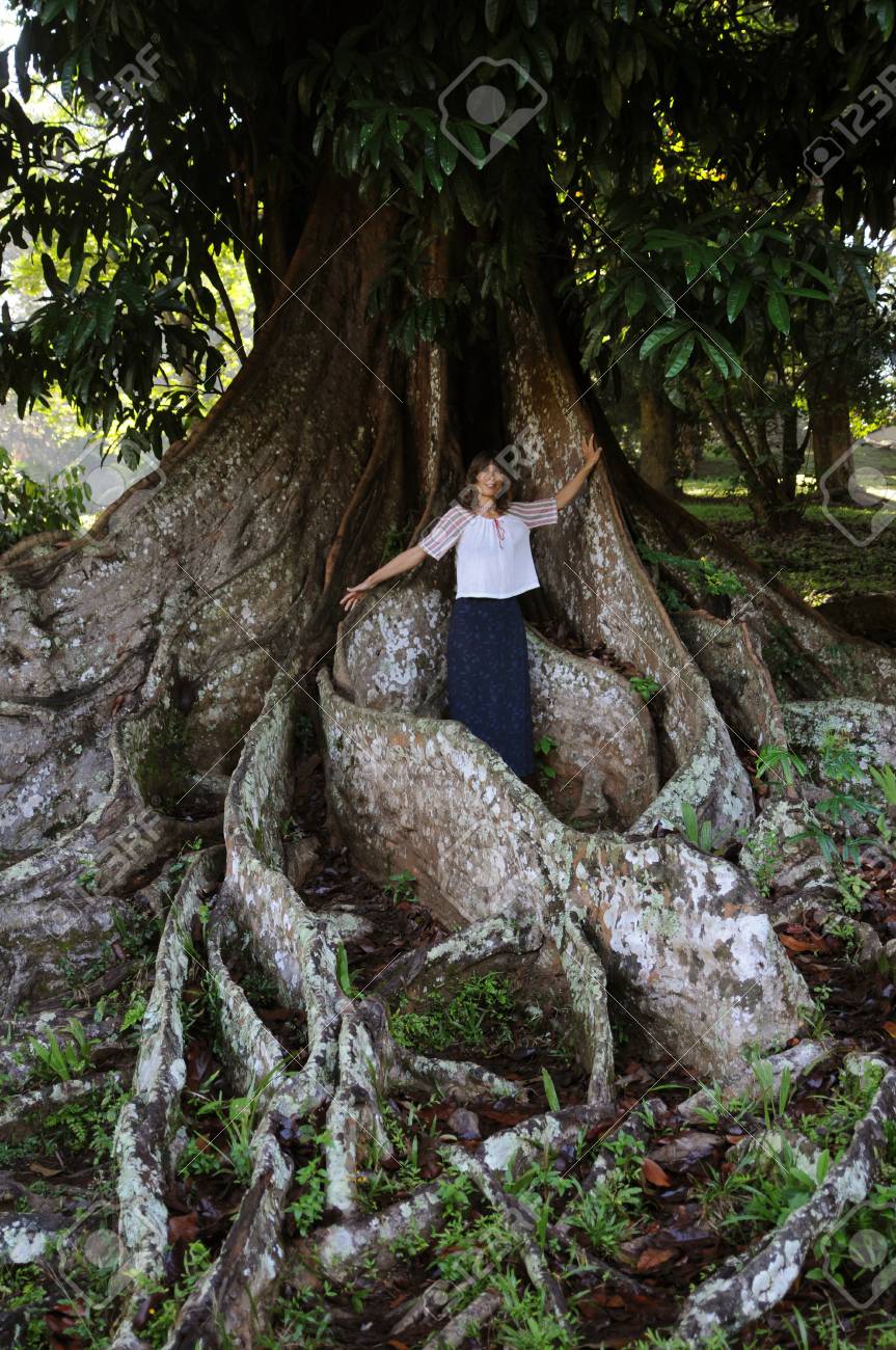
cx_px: 448
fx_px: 1572
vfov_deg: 46.5
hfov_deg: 31.8
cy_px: 675
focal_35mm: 42
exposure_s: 1/60
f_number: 4
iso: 200
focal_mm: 28
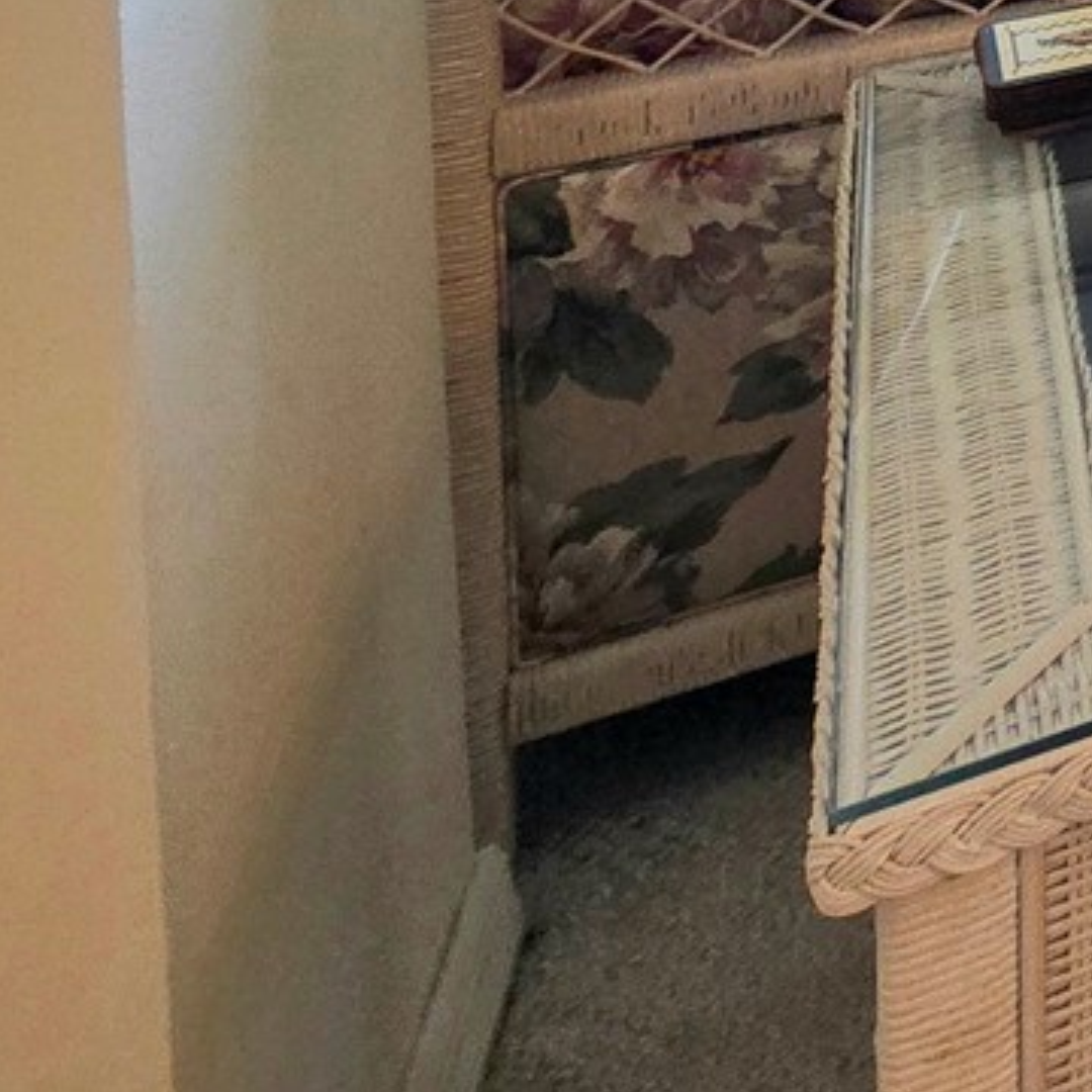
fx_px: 1820
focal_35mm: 51
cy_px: -667
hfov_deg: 17.4
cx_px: 2366
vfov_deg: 23.9
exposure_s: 1/60.2
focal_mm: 2.2
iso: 64
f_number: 2.2
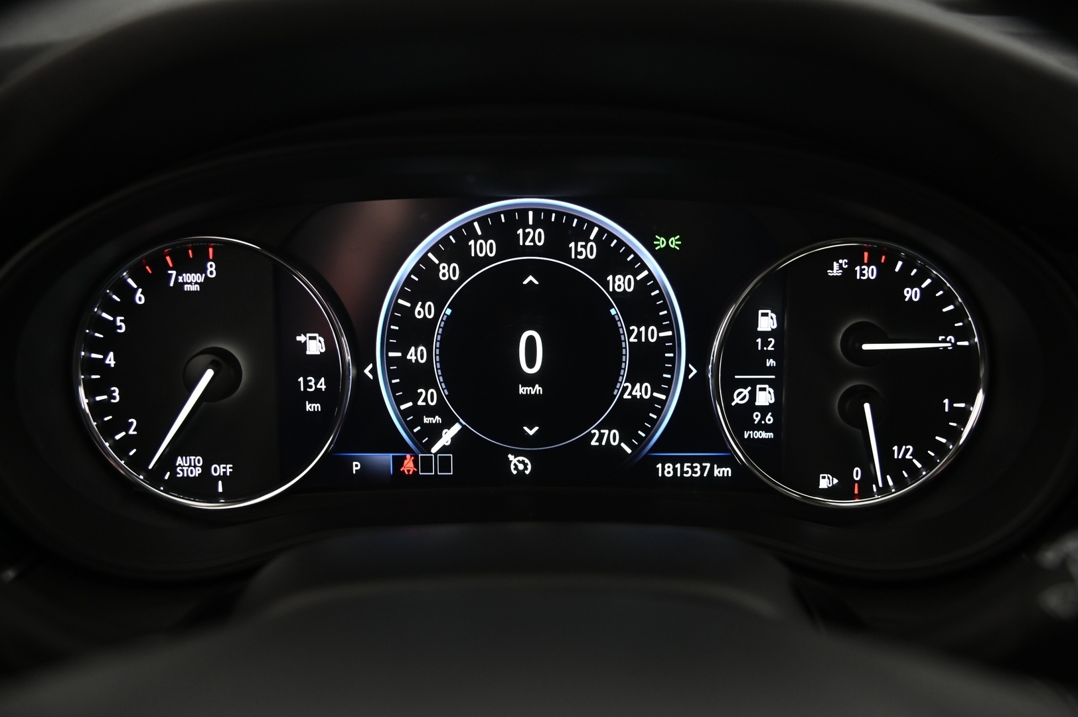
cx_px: 539
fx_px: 1137
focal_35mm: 38
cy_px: 358
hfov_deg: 50.7
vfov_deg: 35.0
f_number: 4
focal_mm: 38
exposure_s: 1/25
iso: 2000
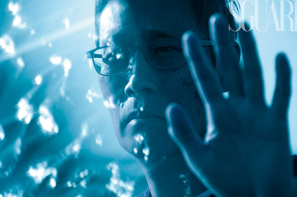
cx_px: 155
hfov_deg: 8.6
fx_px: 1984
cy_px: 90
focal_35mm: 241
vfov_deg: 5.7
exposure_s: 1/500
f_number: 5.6
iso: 100
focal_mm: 140
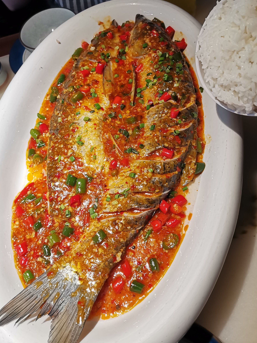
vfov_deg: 59.8
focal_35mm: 30
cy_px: 154
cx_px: 140
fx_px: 297
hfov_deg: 46.7
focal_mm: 4.75
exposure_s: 1/100
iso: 160
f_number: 1.8
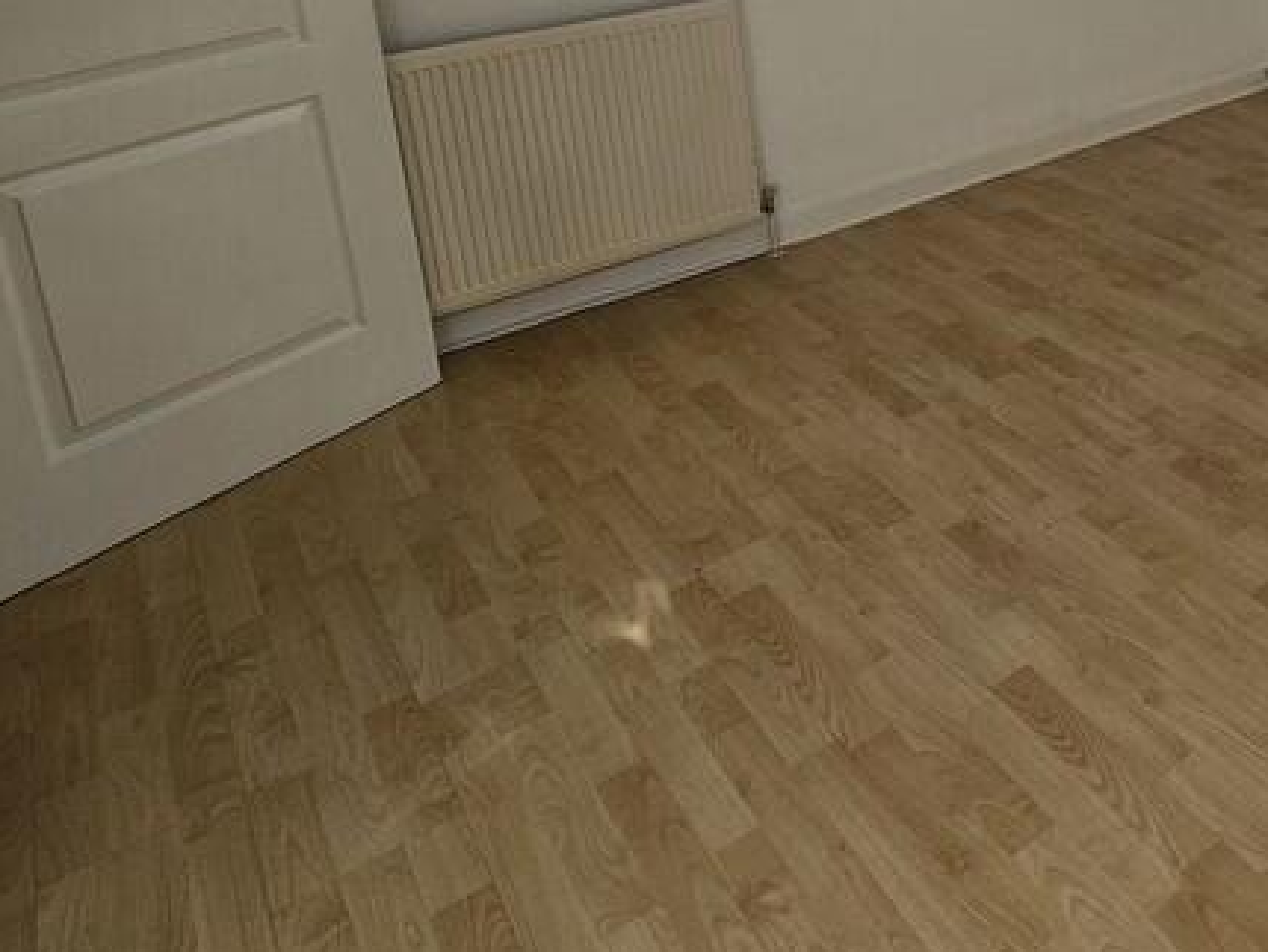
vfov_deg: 39.5
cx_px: 1318
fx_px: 1136
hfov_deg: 46.7
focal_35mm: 31
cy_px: -24
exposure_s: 1/401
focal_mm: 2.2
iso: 50
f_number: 2.2
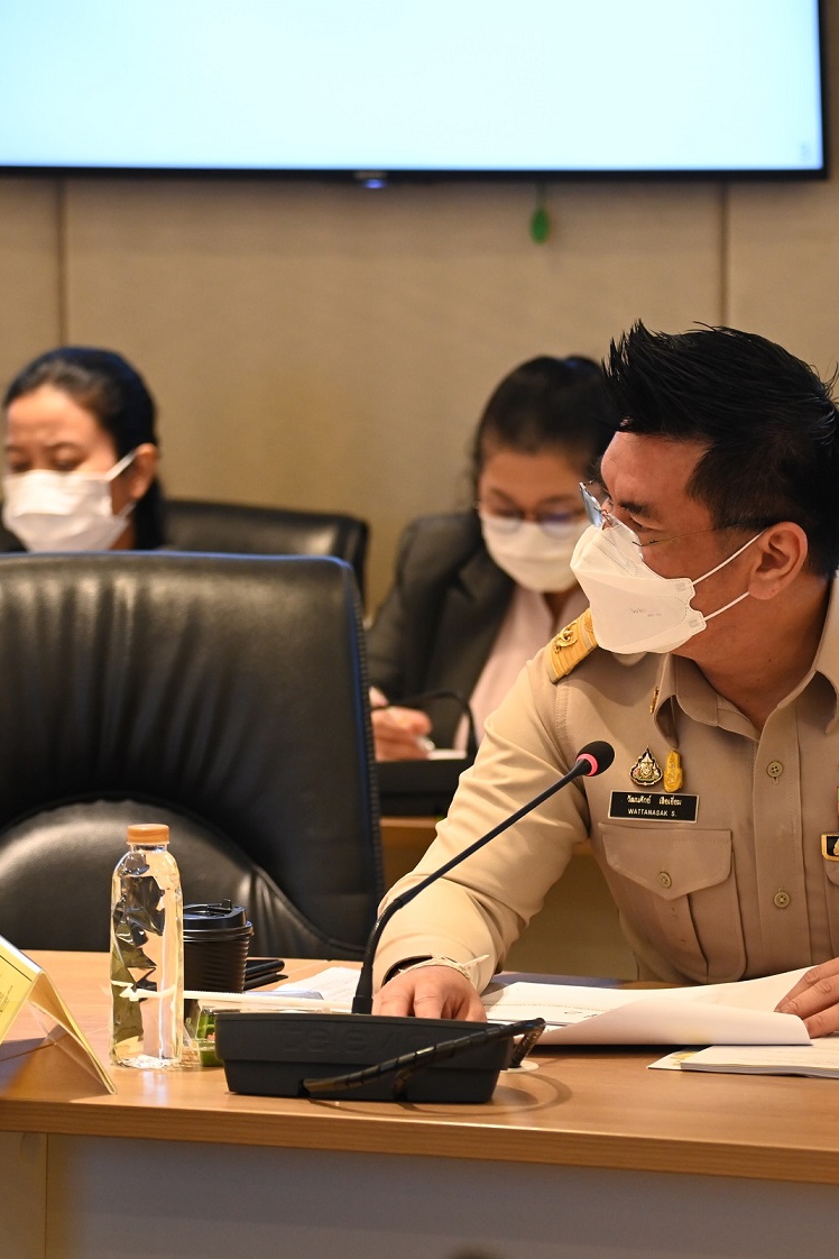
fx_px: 6327
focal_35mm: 181
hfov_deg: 7.6
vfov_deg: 11.4
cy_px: 631
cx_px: 615
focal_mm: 120
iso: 2800
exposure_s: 1/125
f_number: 4
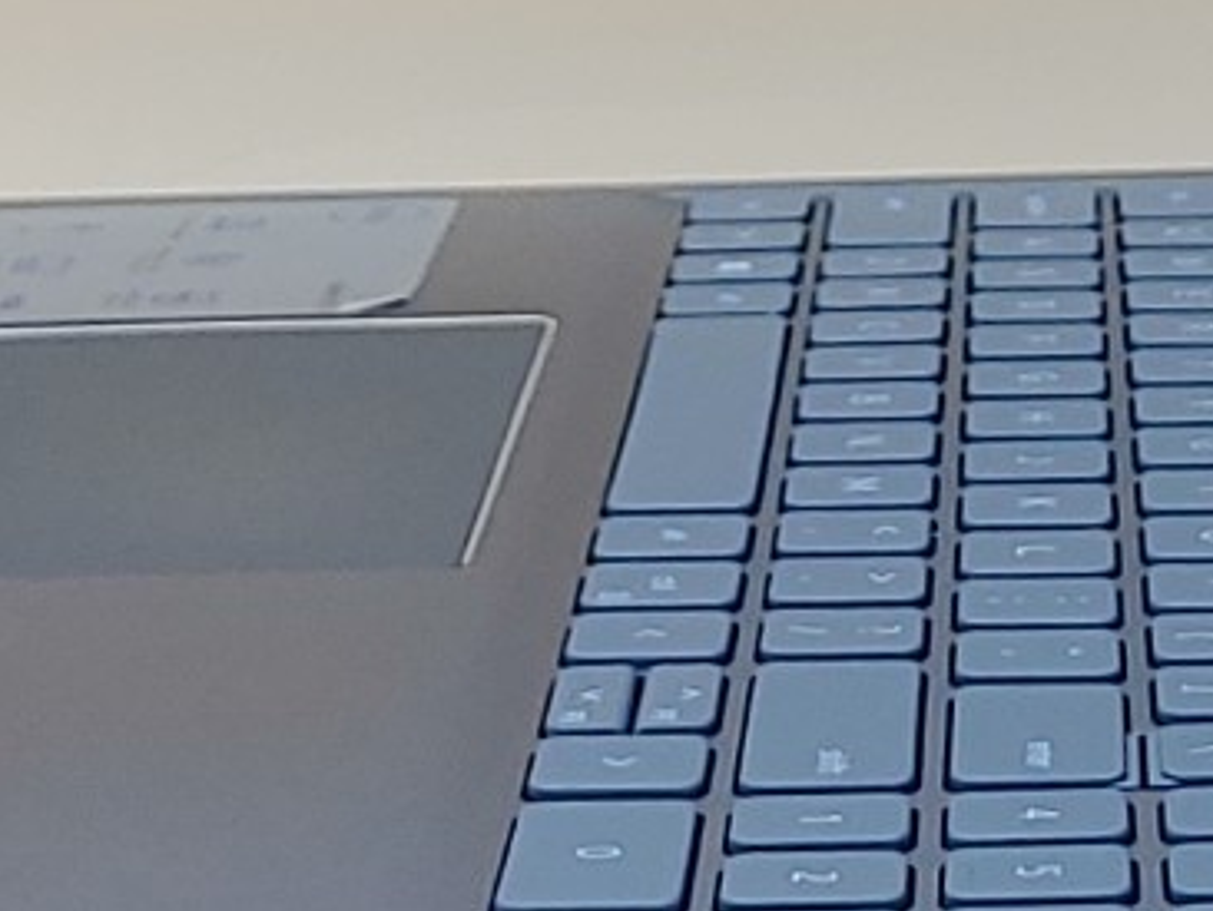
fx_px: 6066
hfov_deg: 11.4
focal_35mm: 173
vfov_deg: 8.4
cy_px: -388
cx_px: 789
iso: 50
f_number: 1.8
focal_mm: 4.36
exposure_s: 1/92
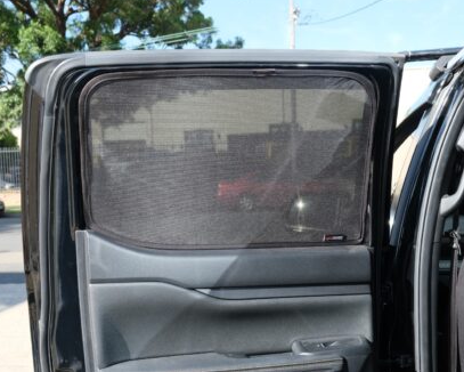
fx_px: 522
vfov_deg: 39.2
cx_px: 222
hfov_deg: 47.9
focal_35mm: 38
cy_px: 184
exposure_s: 1/200
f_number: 5.6
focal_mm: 22.3
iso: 320
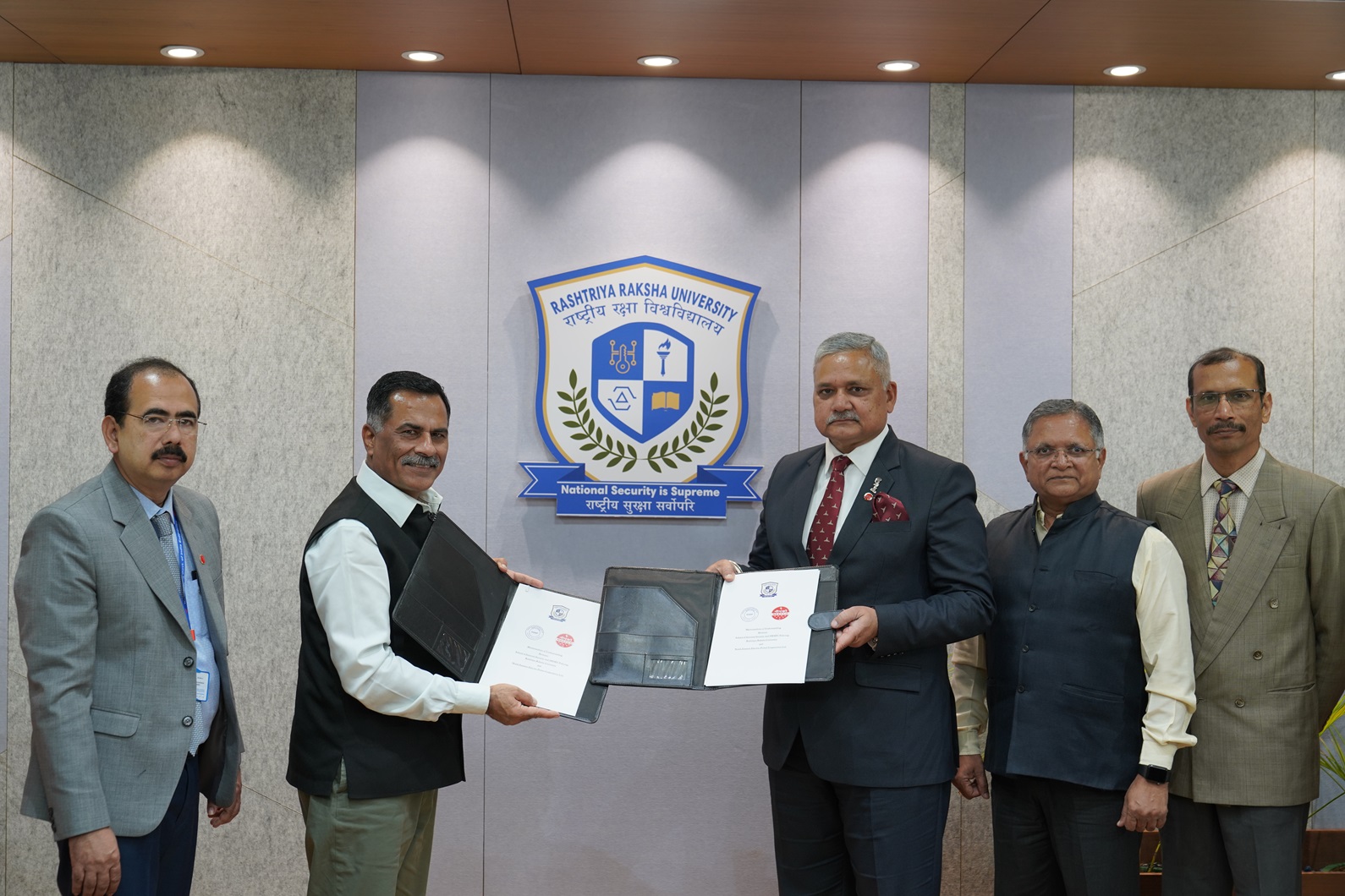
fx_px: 1606
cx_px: 672
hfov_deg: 45.4
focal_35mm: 43
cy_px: 448
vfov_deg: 31.2
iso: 400
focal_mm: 43
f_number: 4
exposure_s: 1/160
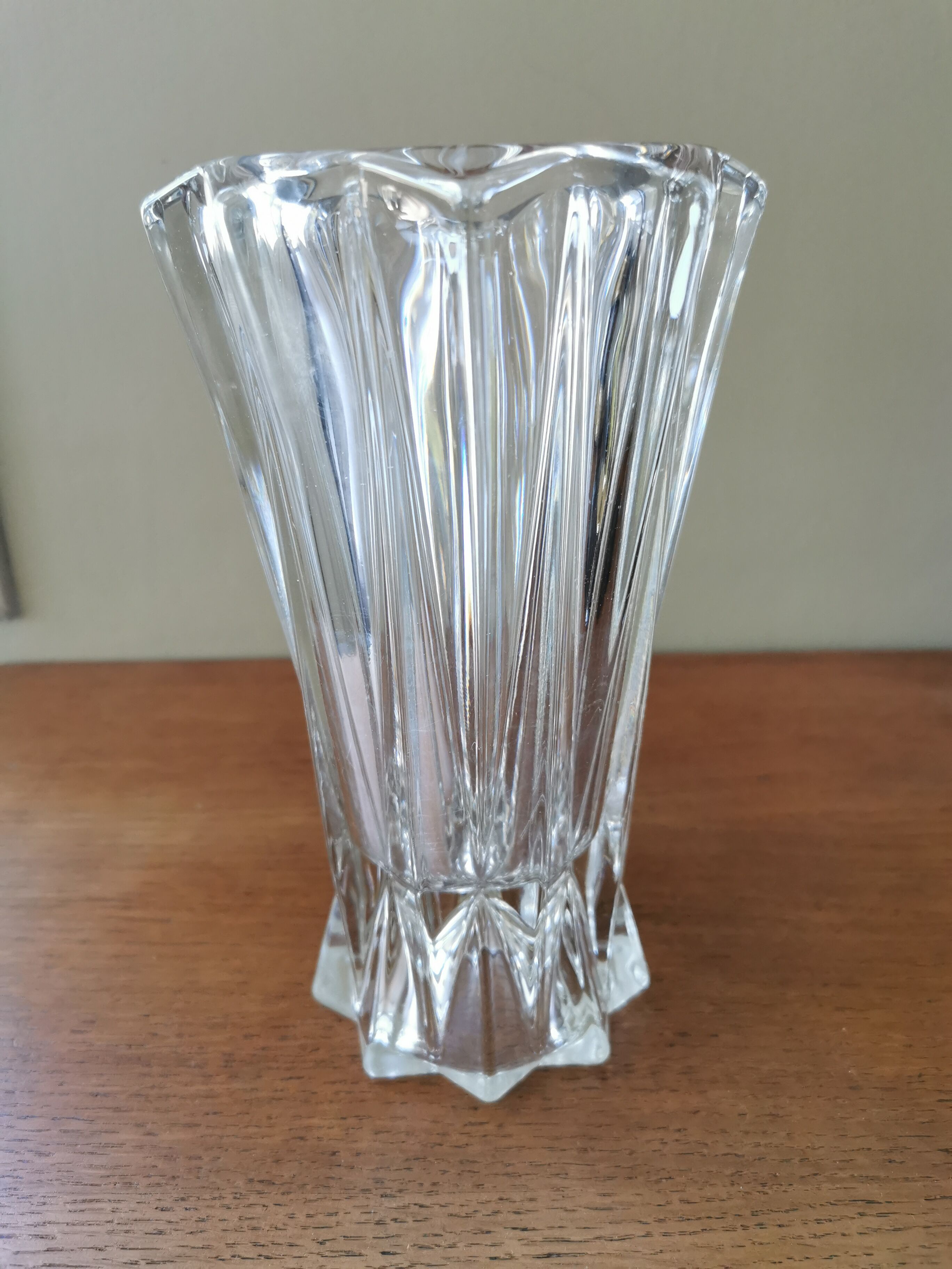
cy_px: 634
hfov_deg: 51.4
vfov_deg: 65.3
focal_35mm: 27
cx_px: 476
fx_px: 990
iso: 160
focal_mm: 5.56
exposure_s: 1/100
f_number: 1.6
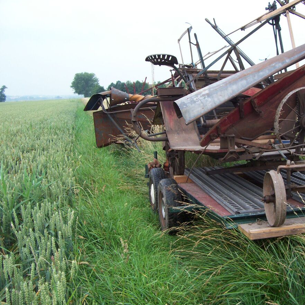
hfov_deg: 40.3
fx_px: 409
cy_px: 151
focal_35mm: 41
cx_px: 208
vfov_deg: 40.9
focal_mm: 5.6
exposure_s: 1/292
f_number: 2.7
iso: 80
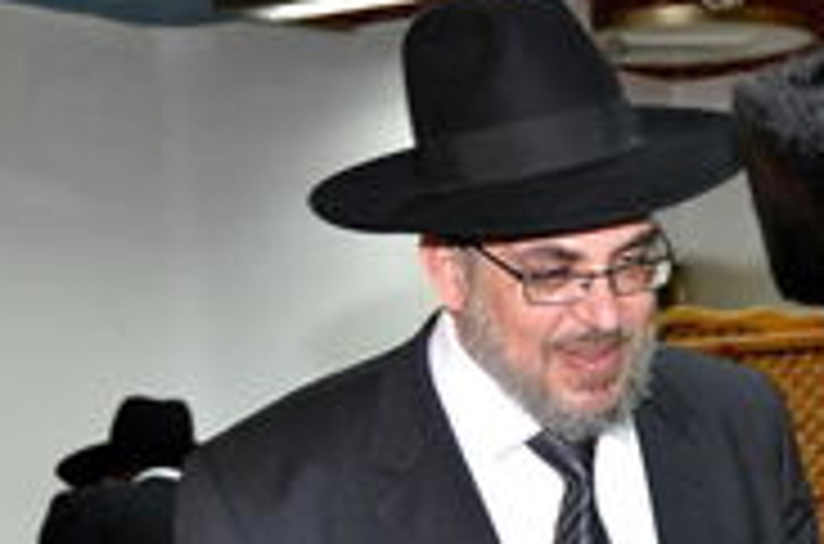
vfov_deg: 10.4
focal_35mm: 131
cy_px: 357
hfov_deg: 15.5
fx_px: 2991
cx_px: 774
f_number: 4.5
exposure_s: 1/60
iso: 800
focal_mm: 40
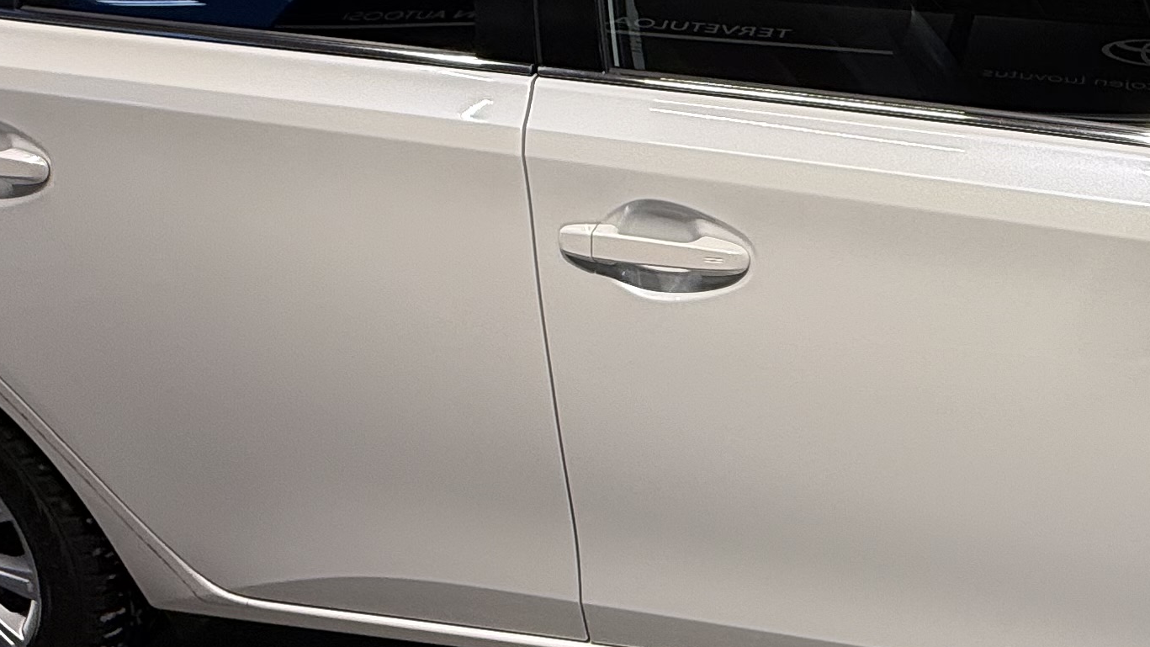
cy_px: 275
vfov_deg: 26.5
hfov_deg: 40.9
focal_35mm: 45
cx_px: 1092
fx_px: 1372
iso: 50
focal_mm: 2.22
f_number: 2.2
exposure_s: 1/100
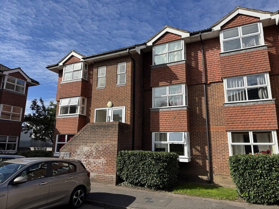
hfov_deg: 71.6
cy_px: 104
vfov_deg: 56.8
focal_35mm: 24
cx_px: 140
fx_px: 193
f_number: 1.78
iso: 80
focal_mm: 6.76
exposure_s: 1/4310
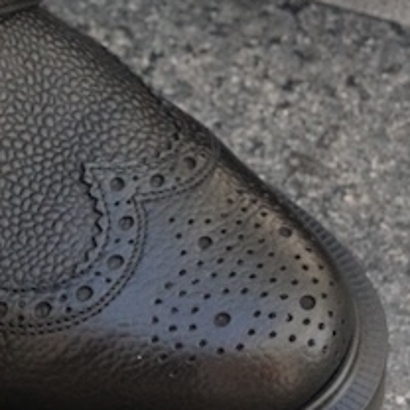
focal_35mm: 247
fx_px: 3310
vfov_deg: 7.1
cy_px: 262
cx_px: 53
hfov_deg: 7.1
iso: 12800
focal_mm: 101
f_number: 8
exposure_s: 1/1000
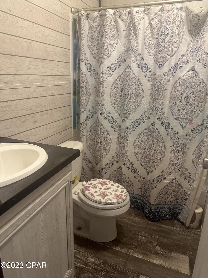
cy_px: 139
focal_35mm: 24
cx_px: 104
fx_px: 192
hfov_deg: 56.8
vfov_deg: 71.6
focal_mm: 6.86
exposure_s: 1/60
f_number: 1.78
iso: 320
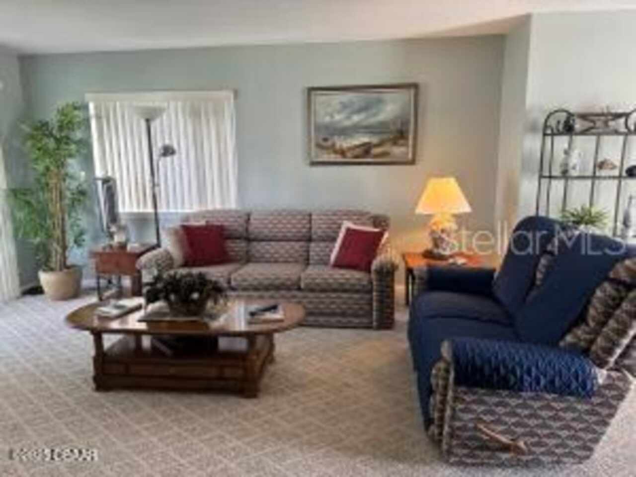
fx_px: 441
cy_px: 238
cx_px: 318
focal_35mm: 24
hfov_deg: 71.6
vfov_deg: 56.8
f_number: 1.78
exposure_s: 1/120
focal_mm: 6.86
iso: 200
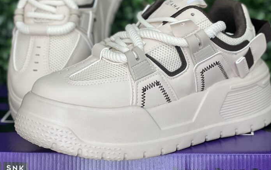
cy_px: -7
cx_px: 136
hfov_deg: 18.9
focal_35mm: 110
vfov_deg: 11.8
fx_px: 813
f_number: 2.8
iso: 125
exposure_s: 1/120
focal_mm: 9
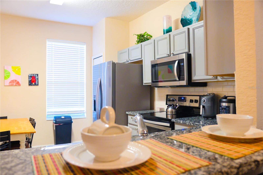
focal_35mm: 27
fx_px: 197
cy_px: 88
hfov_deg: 67.4
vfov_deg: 47.9
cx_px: 132
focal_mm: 18
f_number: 2.5
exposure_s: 1/80
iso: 1250
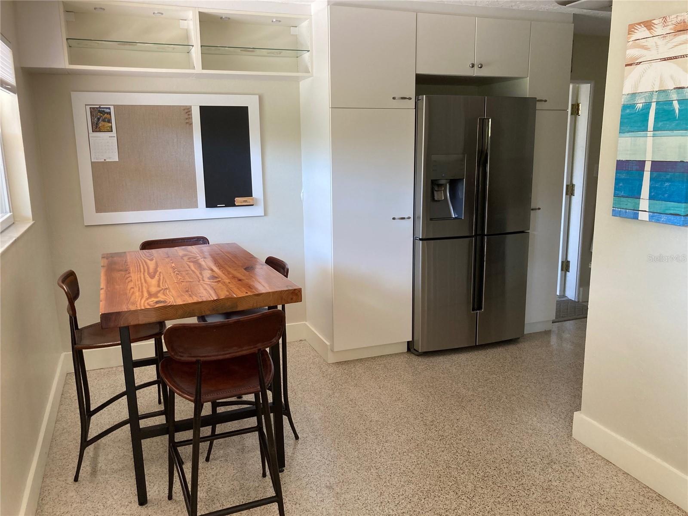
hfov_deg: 63.4
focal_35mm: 28
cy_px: 258
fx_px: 557
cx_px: 344
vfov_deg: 49.7
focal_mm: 3.99
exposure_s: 1/60
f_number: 1.8
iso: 80
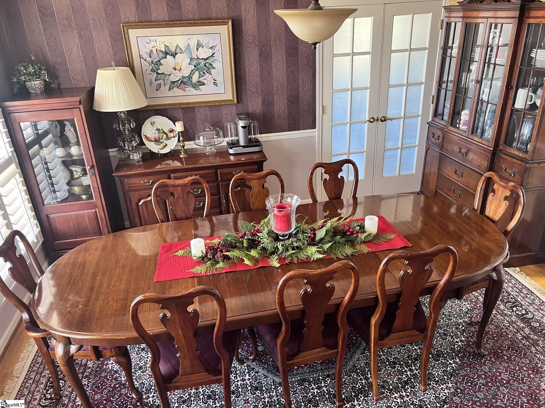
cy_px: 204
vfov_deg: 53.1
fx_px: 409
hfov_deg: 67.3
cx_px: 272
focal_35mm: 26
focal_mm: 5.7
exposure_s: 1/60
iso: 320
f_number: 1.5
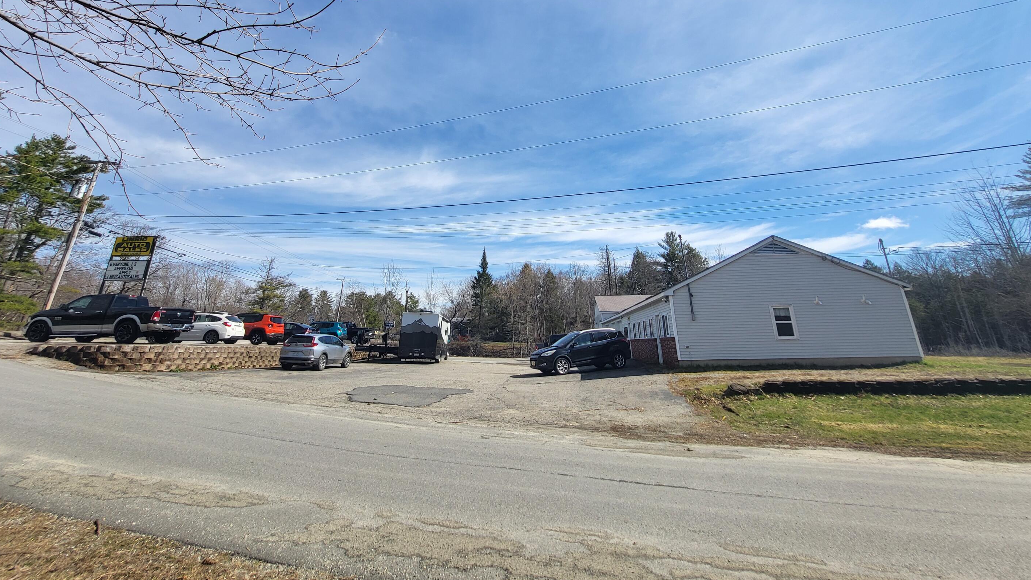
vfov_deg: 69.1
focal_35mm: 15
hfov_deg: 103.0
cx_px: 518
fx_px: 410
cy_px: 208
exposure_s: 1/1225
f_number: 2.2
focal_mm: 1.74
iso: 32
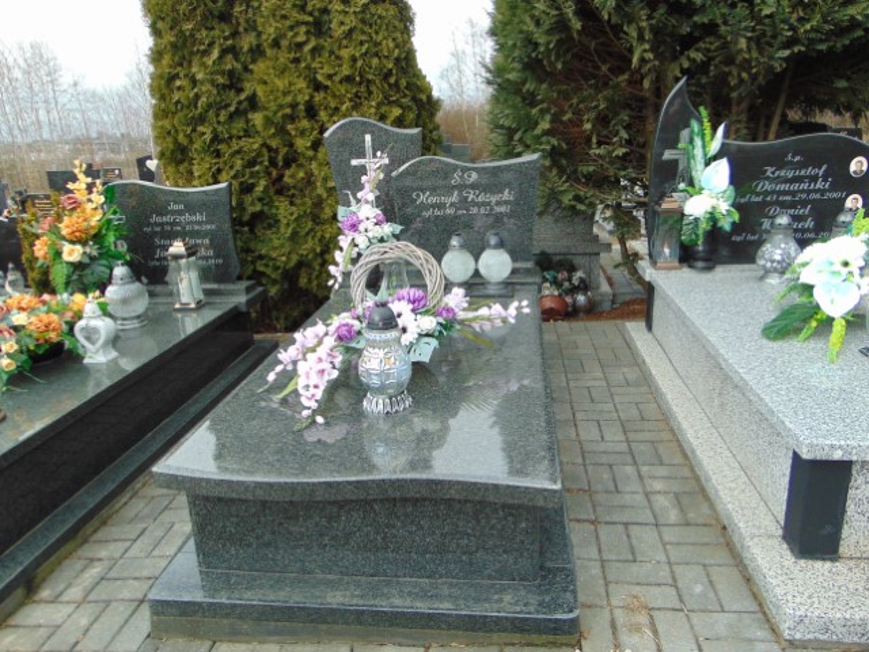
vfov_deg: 54.9
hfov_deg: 69.4
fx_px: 628
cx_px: 434
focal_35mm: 25
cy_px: 326
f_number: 3
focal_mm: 4.5
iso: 80
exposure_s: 1/320
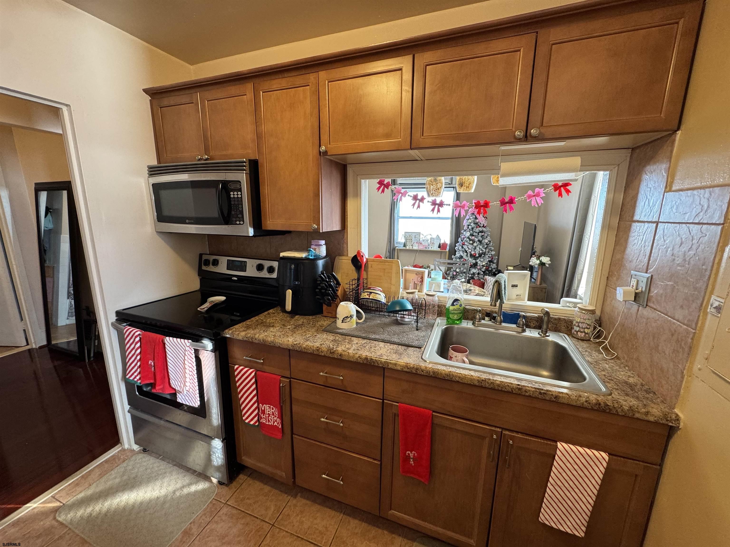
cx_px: 365
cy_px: 274
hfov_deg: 102.1
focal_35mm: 14
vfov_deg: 85.7
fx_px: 295
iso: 160
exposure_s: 1/60
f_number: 2.2
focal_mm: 2.22
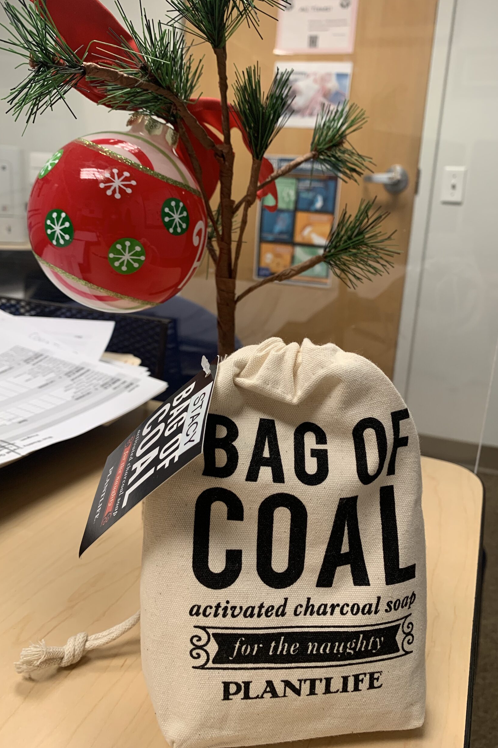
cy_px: 370
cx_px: 250
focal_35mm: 28
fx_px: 581
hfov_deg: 46.4
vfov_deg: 65.5
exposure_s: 1/60
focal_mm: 4.25
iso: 80
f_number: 1.8
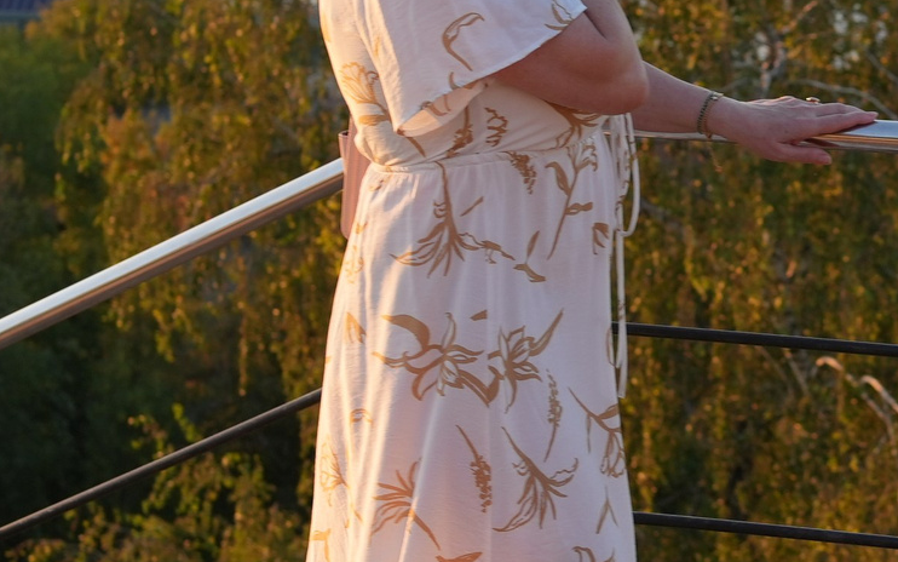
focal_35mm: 123
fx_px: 3011
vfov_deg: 10.7
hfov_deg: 16.6
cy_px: 242
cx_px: 928
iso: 200
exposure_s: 1/250
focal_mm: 35
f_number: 4.5
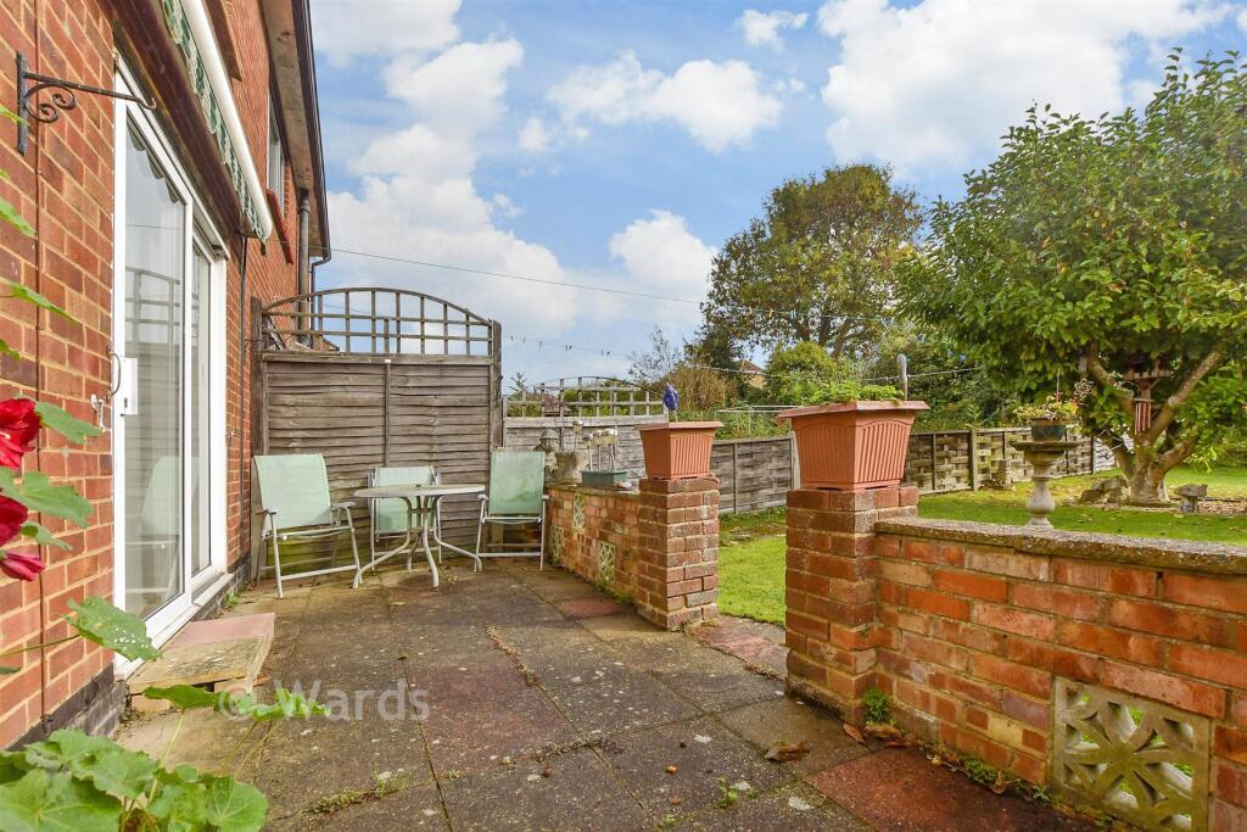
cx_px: 624
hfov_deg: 100.4
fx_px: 520
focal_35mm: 15
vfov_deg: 77.3
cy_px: 416
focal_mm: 10
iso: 250
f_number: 8
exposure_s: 1/400
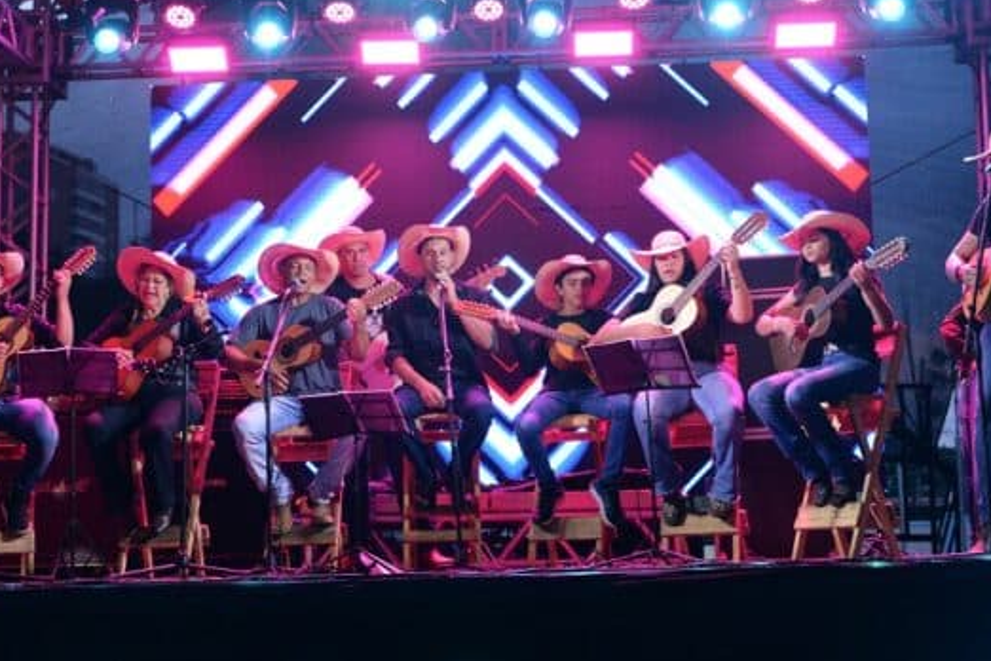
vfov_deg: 19.7
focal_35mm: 69
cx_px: 442
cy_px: 298
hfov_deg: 29.2
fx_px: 1899
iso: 4000
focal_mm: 48
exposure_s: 1/400
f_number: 3.5
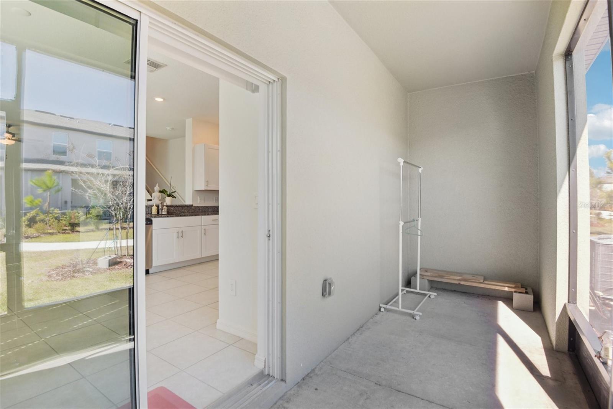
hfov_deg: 96.7
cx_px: 306
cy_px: 204
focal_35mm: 16
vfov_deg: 73.7
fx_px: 272
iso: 400
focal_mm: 16
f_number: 8
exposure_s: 1/80
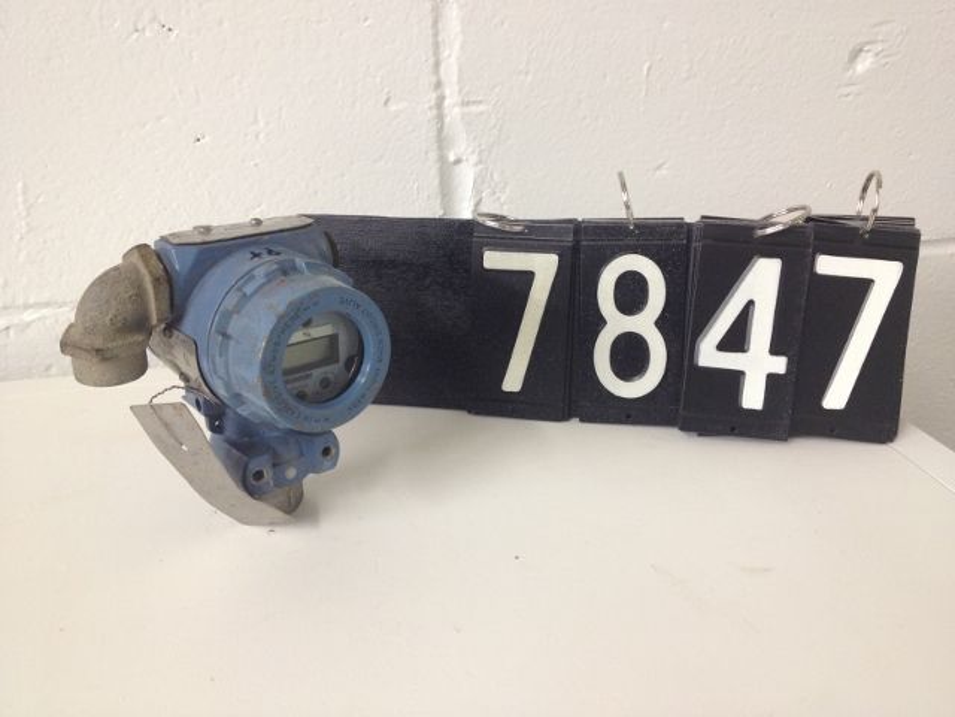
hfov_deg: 52.6
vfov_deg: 40.7
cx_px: 478
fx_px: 966
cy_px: 358
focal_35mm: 35
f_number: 2.4
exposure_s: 1/20
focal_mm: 4.28
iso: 125
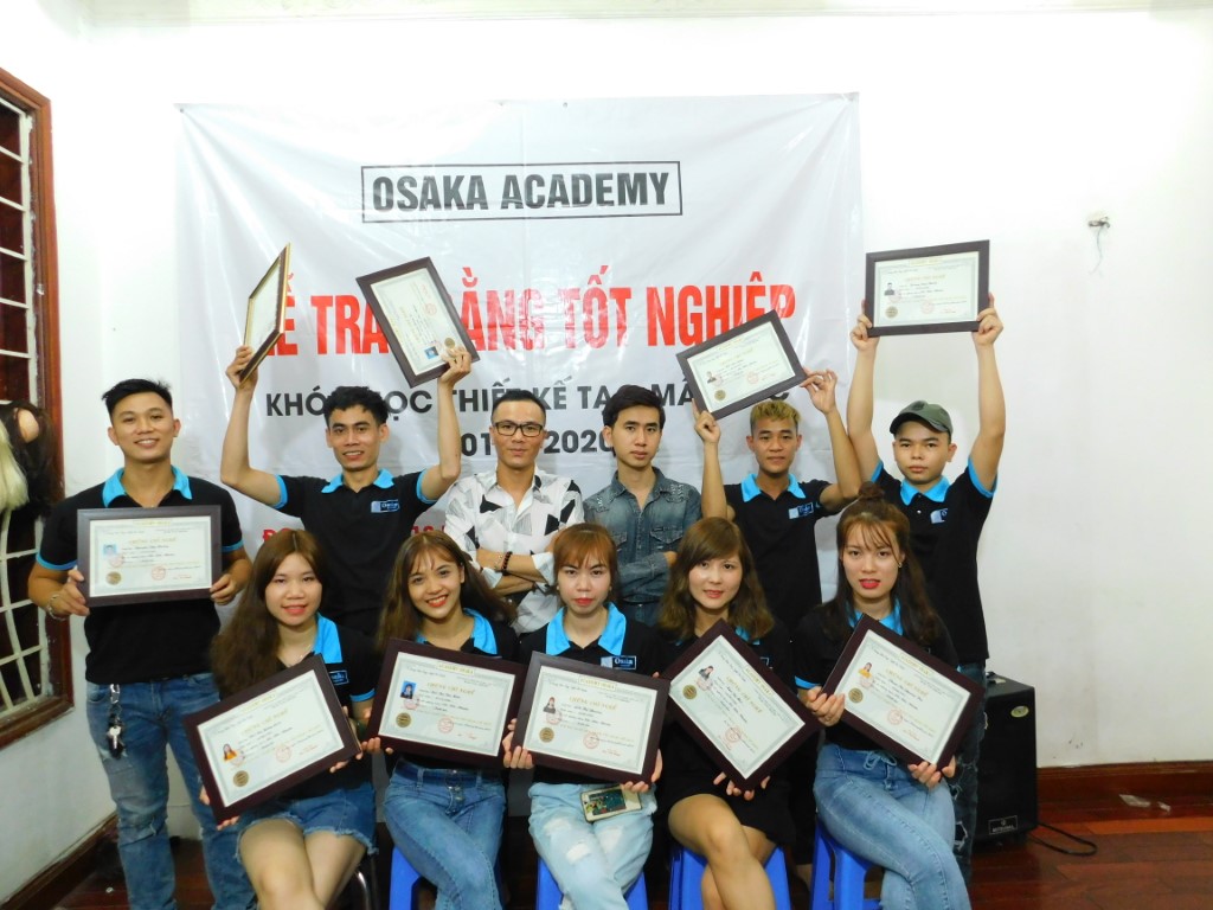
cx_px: 606
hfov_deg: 73.9
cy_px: 455
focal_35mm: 23
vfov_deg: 58.9
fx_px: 806
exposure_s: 1/13
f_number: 3
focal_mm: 4
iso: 400
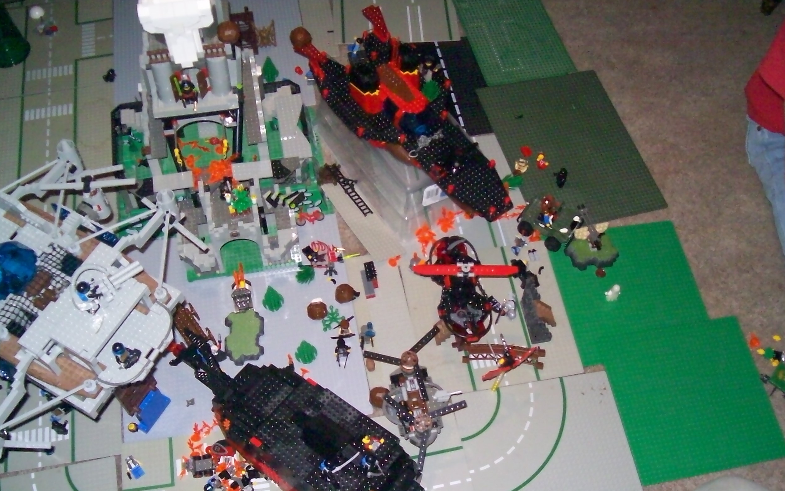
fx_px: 834
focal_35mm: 39
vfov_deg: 32.8
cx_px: 395
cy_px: 265
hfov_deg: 50.4
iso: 200
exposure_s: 1/128
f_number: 2.7
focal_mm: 6
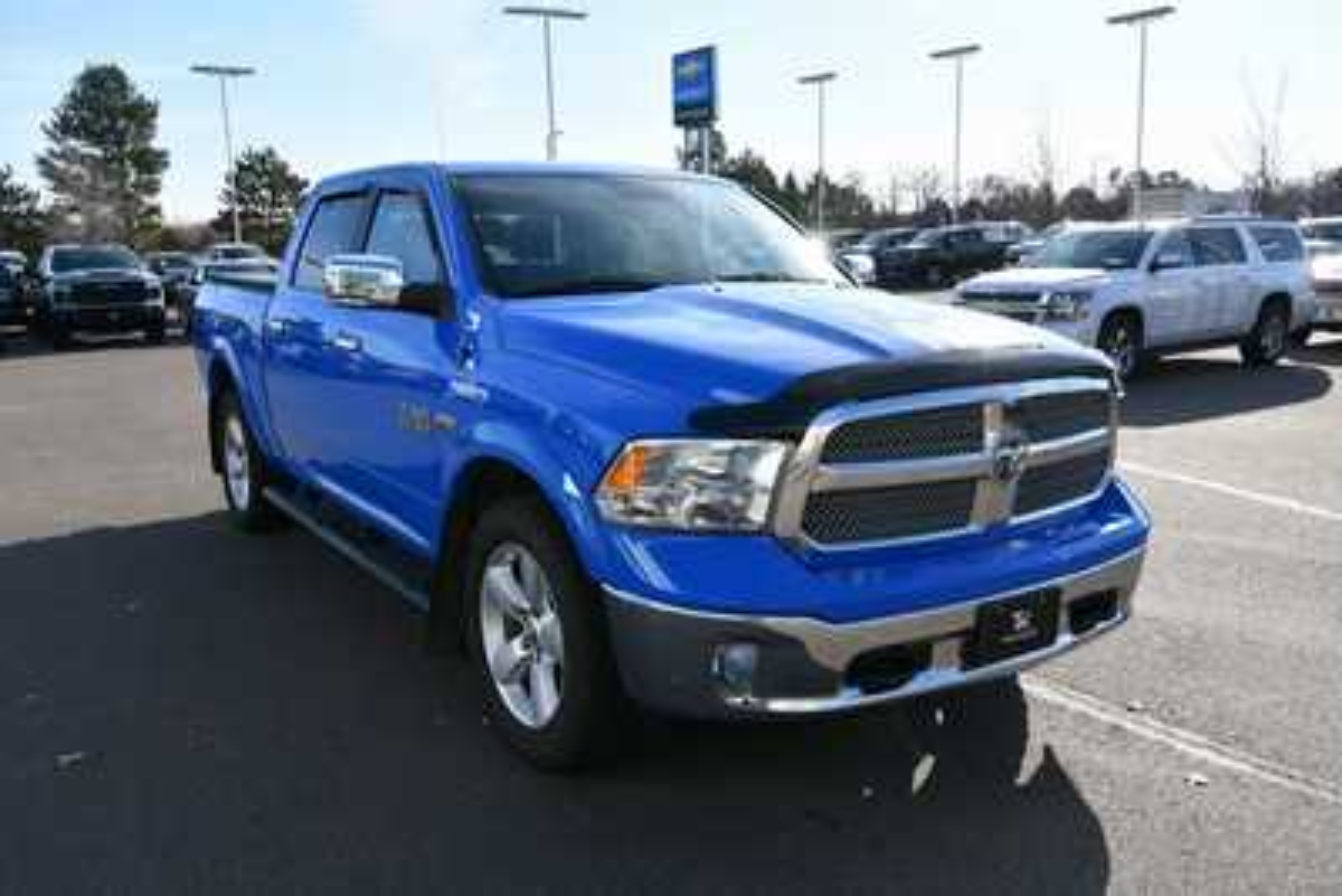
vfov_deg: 43.6
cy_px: 448
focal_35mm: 30
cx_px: 671
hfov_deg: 61.9
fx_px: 1119
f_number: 8
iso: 100
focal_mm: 20
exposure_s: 1/250
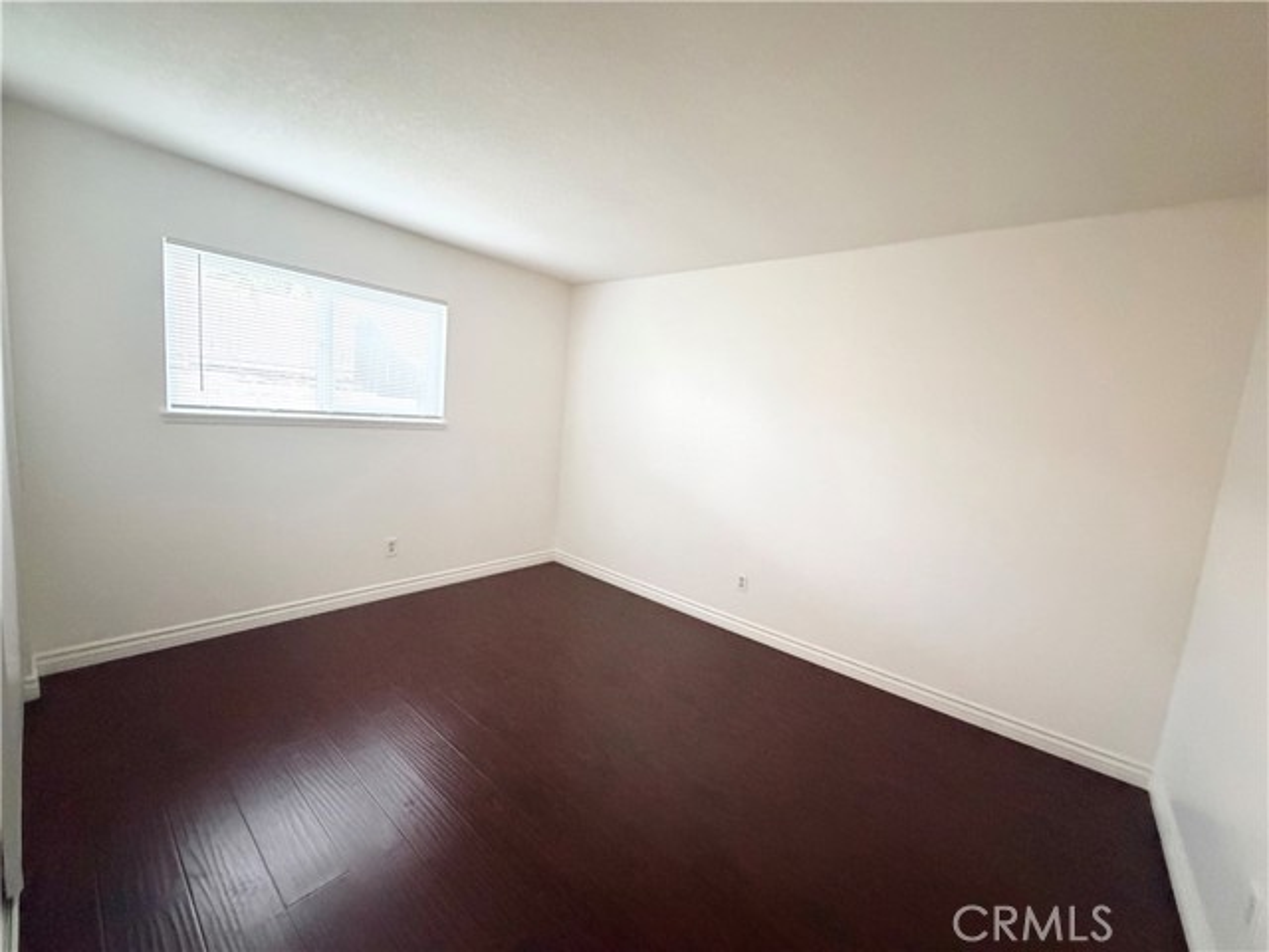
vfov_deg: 85.7
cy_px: 476
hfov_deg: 102.1
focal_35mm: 14
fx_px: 513
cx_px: 634
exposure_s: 1/47
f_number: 2.2
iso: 1000
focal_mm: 2.22
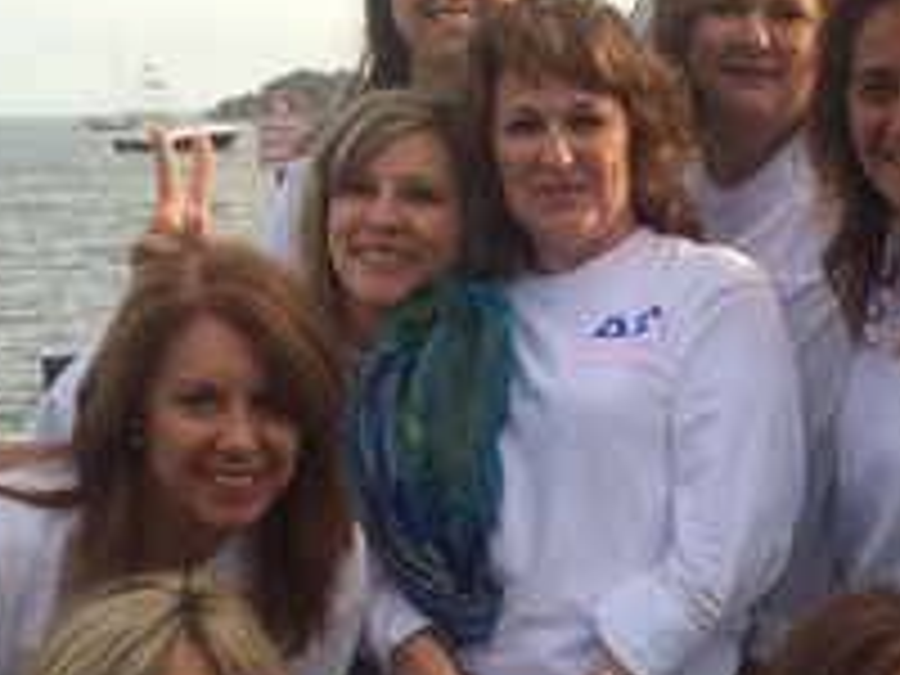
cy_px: 729
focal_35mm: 108
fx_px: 2808
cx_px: 828
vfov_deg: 13.5
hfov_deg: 17.9
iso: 32
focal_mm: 4.12
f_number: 2.2
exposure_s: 1/595
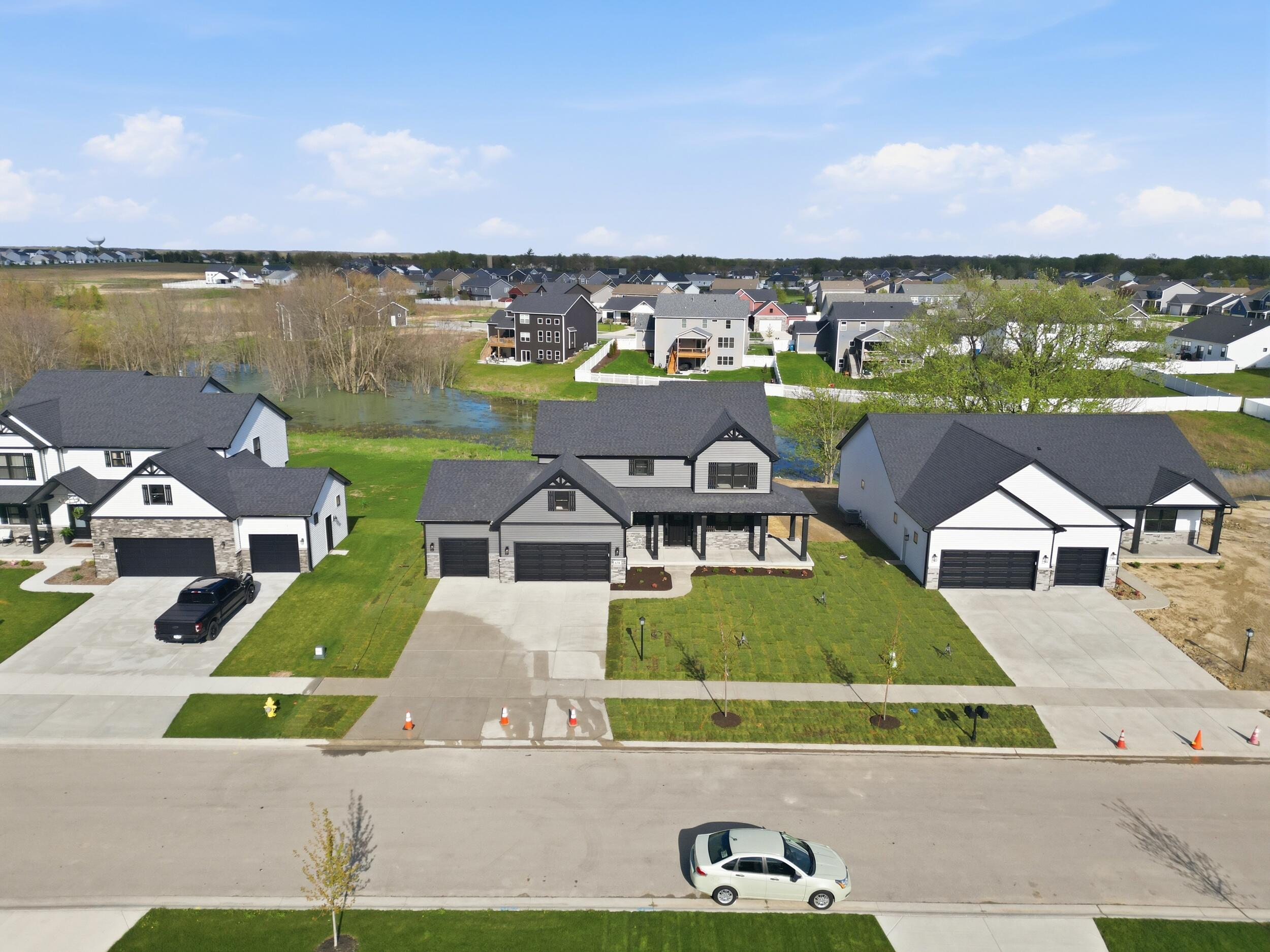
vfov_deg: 56.8
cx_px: 635
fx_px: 881
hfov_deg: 71.6
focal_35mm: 24
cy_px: 476
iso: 130
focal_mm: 6.7
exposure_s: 1/5000
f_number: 1.7
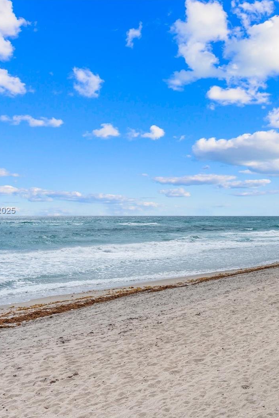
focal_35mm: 38
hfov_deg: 34.4
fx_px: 441
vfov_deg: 50.7
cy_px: 211
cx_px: 206
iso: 320
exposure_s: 1/400
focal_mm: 25
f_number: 11
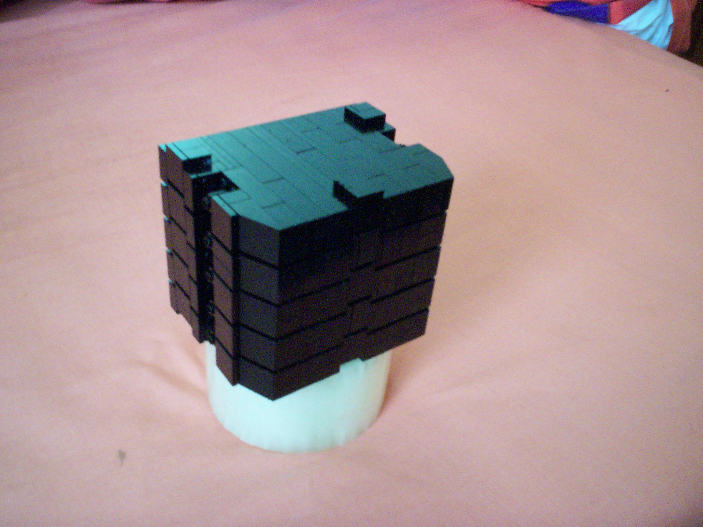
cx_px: 352
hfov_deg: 51.4
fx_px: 731
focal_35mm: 36
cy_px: 264
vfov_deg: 39.7
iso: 359
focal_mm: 5.9
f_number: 4.5
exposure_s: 1/8
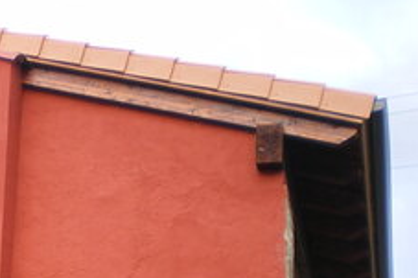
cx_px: -26
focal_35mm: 99
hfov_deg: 19.8
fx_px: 1149
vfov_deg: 13.4
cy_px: 348
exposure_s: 1/50
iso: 80
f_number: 3.1
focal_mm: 6.3
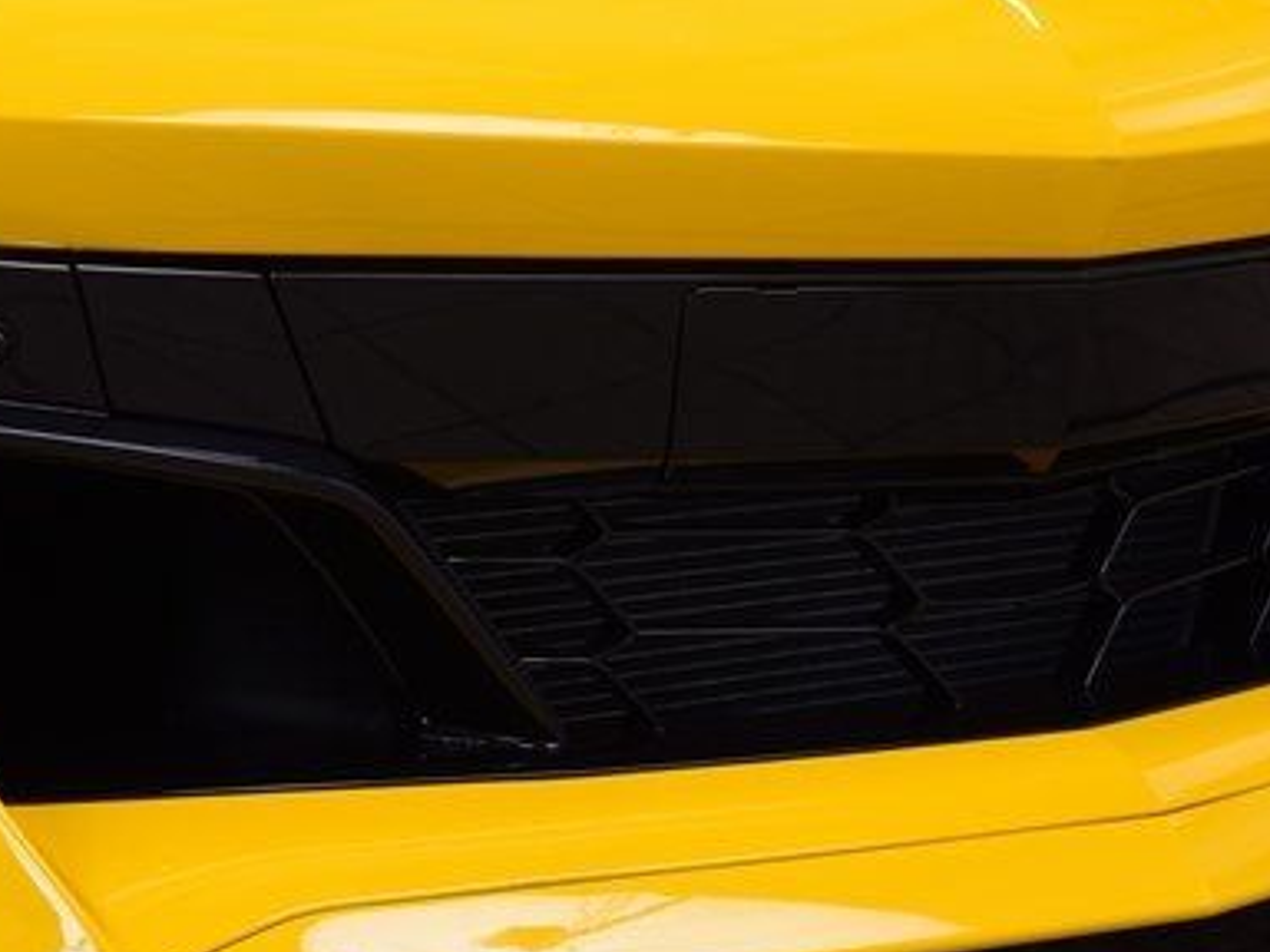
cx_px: 638
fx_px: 2825
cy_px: 458
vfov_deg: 19.1
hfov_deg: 25.3
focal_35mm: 77
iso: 500
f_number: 7.1
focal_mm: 32
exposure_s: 1/30
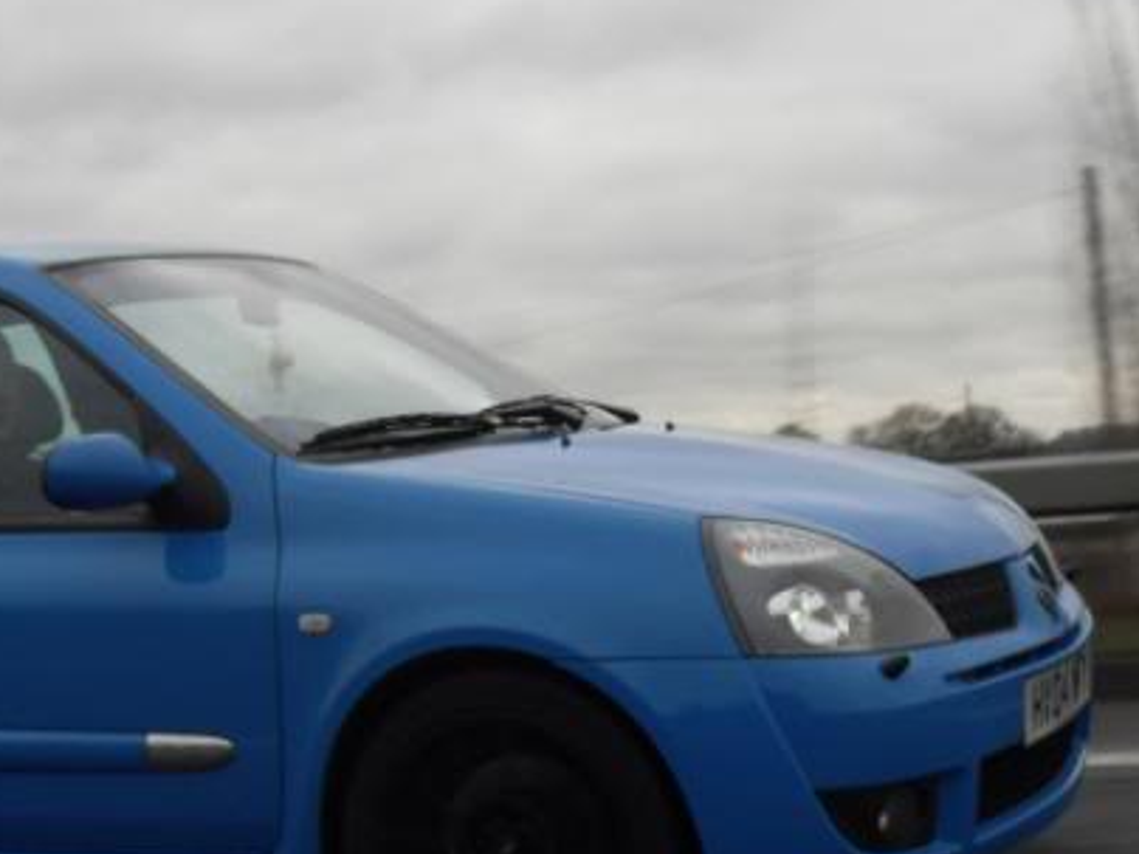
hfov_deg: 27.4
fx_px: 2336
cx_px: 567
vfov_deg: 20.6
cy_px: 592
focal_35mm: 71
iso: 80
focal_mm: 6
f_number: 7.1
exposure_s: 1/125
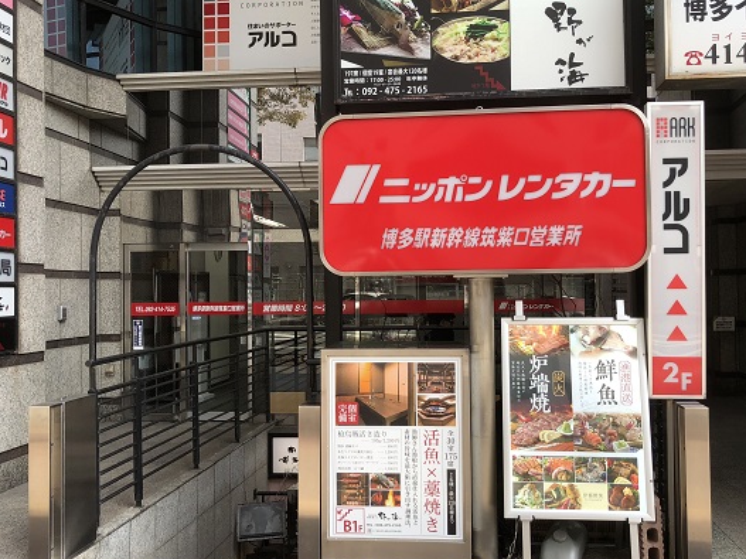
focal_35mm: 34
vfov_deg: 41.8
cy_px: 283
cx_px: 426
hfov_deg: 53.8
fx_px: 733
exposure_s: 1/381
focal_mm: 3.99
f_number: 1.8
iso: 20
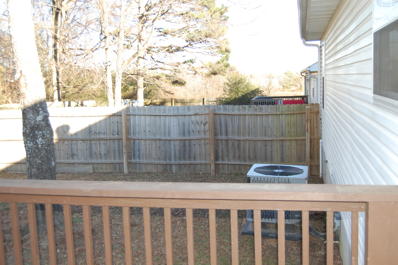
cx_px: 199
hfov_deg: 49.6
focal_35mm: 39
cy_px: 132
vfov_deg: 34.1
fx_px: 431
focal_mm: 26
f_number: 4.2
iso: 400
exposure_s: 1/320
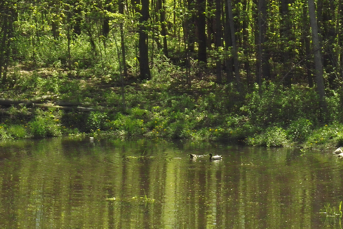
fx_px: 1258
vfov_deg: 10.4
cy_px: 131
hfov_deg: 15.5
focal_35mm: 132
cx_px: 175
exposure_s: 1/320
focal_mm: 50
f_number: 9
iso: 400
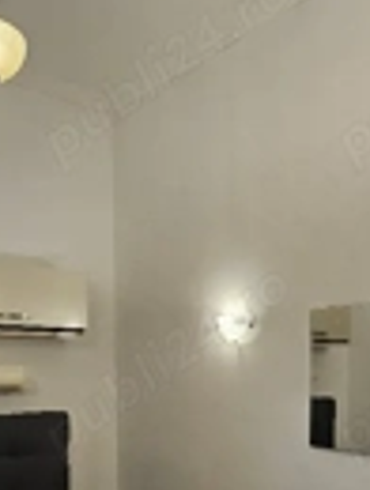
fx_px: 568
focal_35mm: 40
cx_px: 242
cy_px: 407
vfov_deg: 44.0
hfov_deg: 35.8
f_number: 2.2
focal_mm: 2.2
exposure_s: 1/50.3
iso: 100
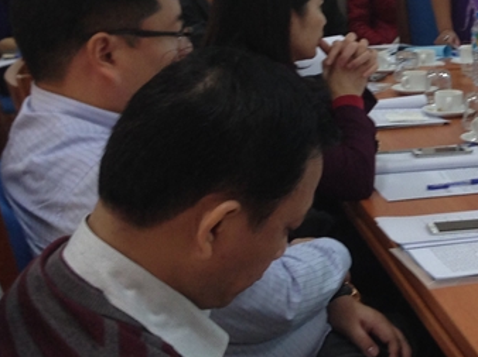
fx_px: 1380
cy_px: 75
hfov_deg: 18.3
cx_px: 629
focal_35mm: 100
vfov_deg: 14.7
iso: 80
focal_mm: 4.12
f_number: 2.4
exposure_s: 1/20
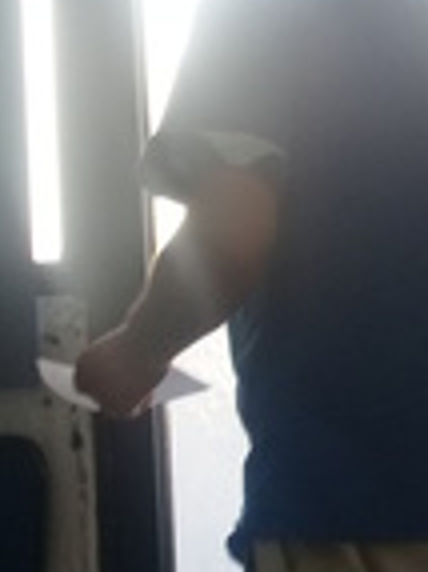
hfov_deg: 13.1
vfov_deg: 18.9
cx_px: 708
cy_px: 260
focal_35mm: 104
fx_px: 1717
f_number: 2.2
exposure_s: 1/40
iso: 64
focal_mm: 3.3
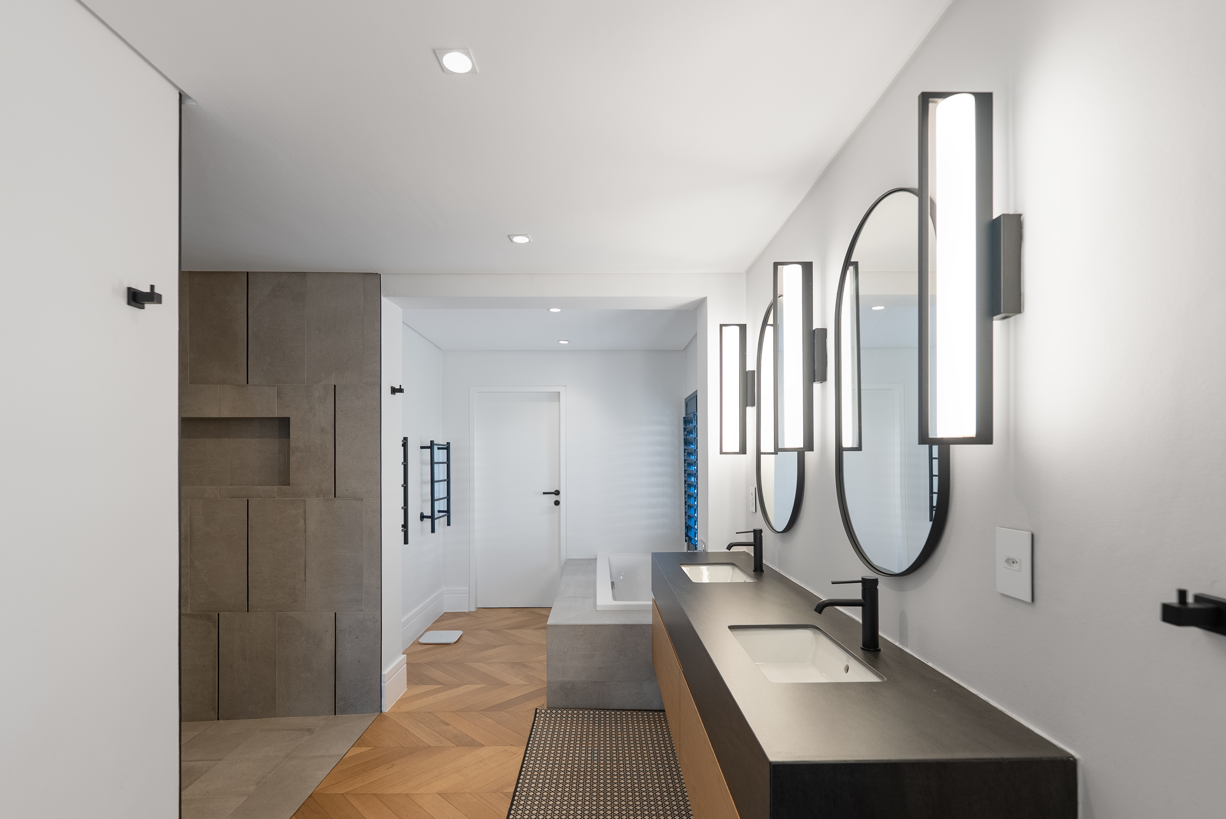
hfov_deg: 96.7
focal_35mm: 16
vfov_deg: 73.5
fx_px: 545
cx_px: 622
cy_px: 462
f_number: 3.5
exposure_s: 1/60
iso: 320
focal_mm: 14
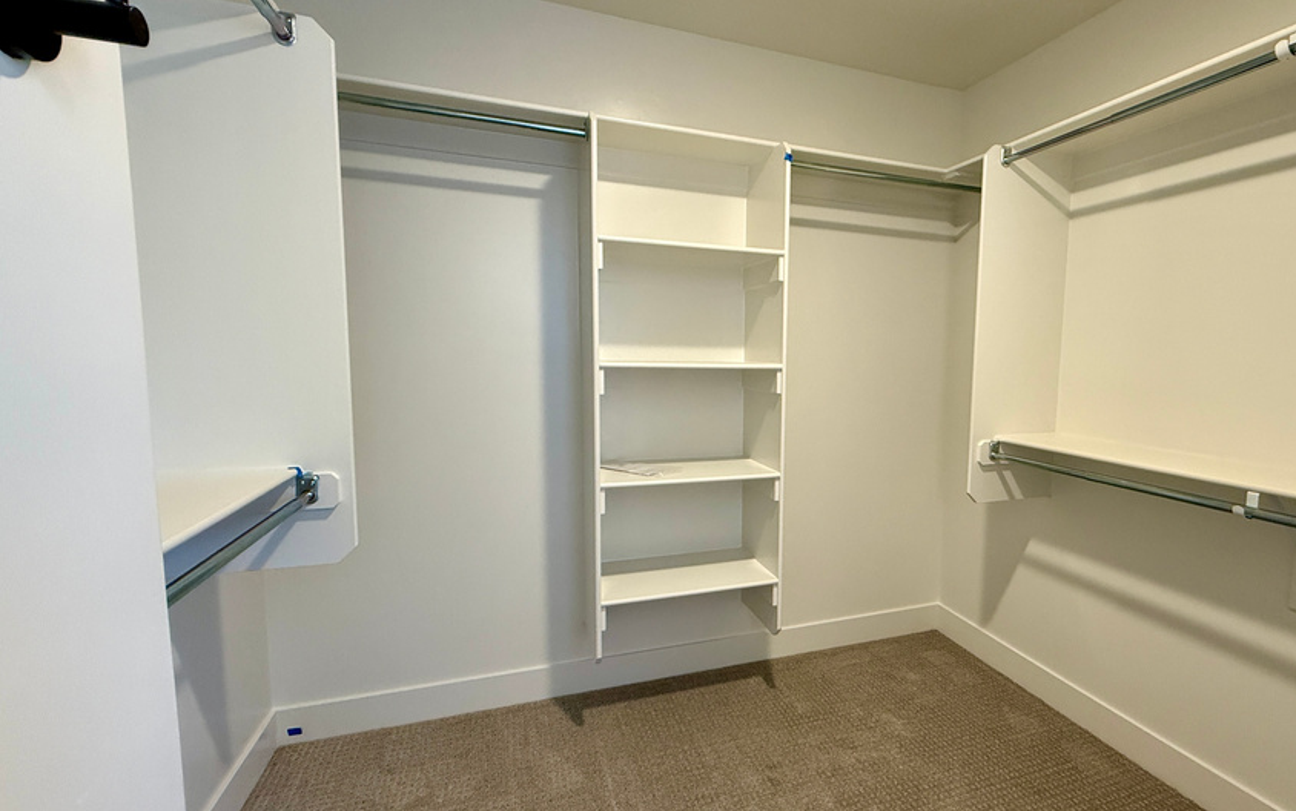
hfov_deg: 90.0
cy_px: 418
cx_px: 774
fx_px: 636
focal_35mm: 18
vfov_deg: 65.0
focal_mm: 2.22
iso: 160
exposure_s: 1/120
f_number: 2.2
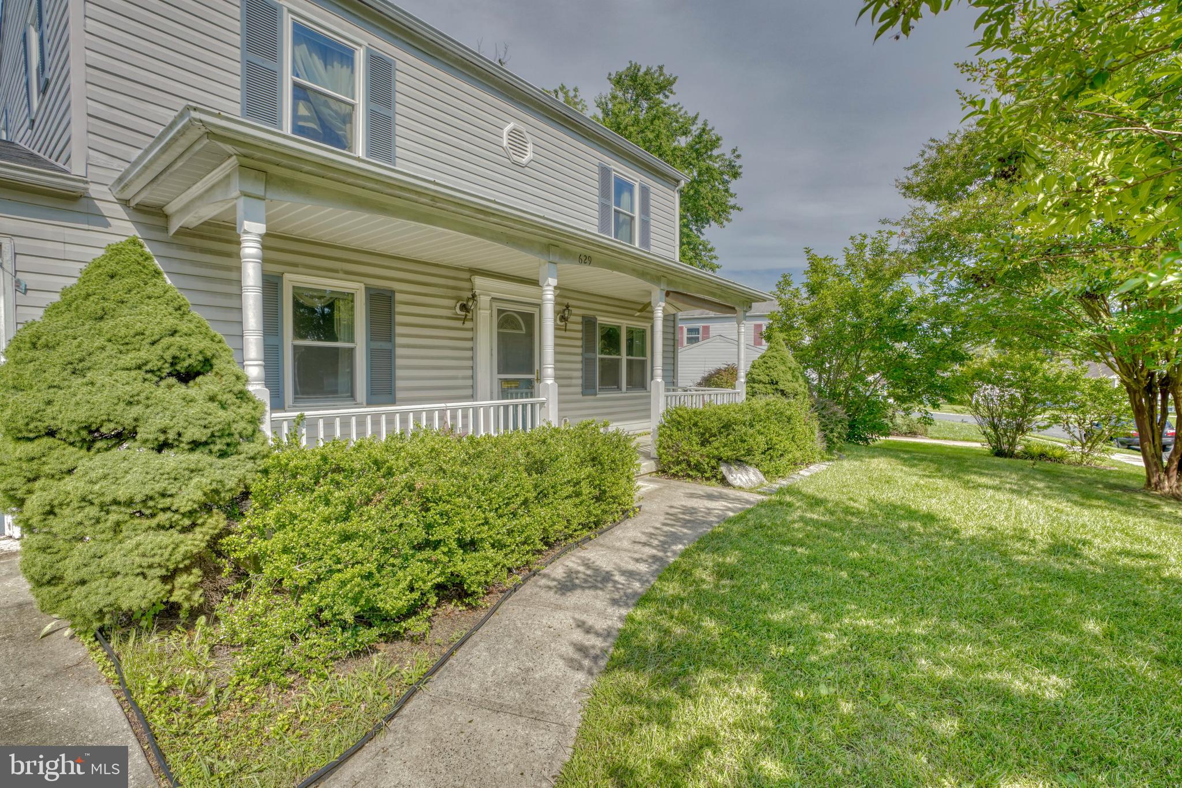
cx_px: 591
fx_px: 525
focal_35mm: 16
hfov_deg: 96.7
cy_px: 394
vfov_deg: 73.8
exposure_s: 1/200
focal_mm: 16
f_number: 7.1
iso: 640
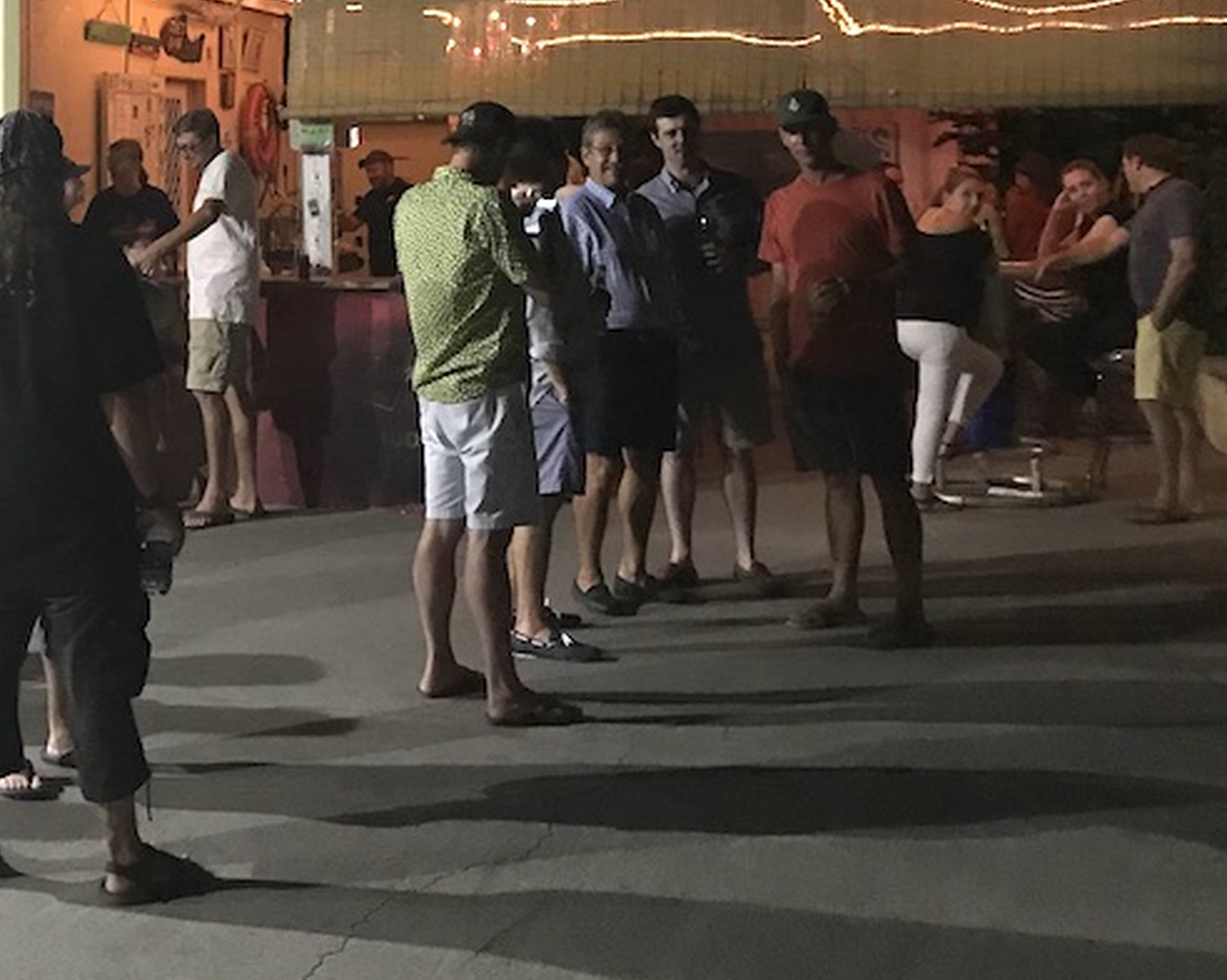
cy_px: 101
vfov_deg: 25.8
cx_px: 136
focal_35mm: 57
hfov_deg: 31.6
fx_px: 2069
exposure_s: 1/7
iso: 80
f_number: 1.8
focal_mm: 3.99
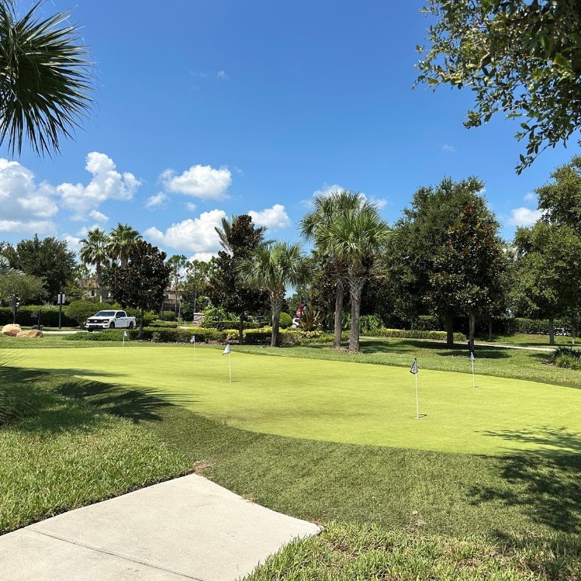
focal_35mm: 29
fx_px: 551
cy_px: 292
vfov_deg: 55.6
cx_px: 330
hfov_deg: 55.4
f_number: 1.78
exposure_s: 1/5000
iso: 80
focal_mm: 6.86
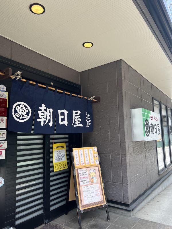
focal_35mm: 26
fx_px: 172
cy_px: 114
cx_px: 86
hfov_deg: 53.1
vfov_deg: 67.3
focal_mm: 5.7
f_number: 1.5
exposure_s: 1/448
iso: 50
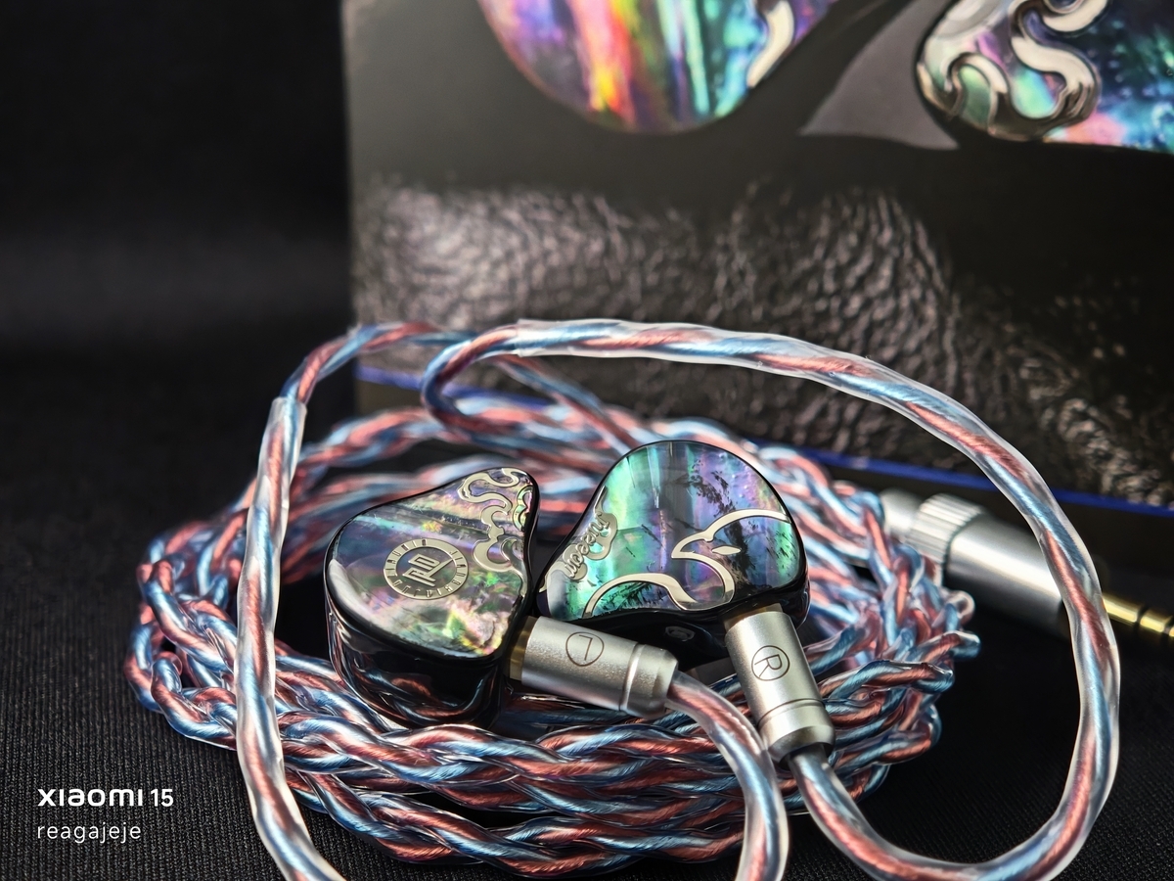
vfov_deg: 24.4
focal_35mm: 60
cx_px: 587
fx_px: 2035
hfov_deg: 32.2
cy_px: 440
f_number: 2
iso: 3200
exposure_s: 1/50
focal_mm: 9
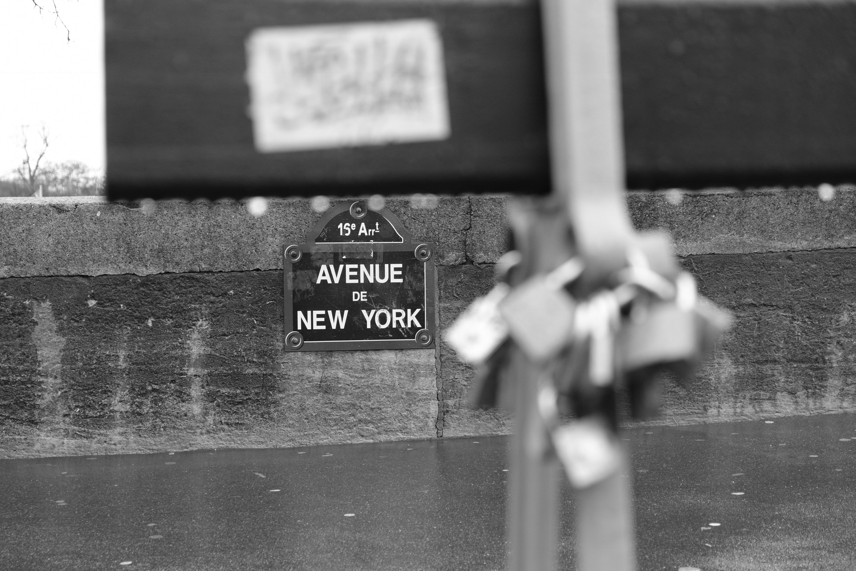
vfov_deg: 21.2
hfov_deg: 31.4
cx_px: 428
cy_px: 286
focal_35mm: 64
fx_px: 1522
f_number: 4
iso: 800
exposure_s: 1/120
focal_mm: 42.5
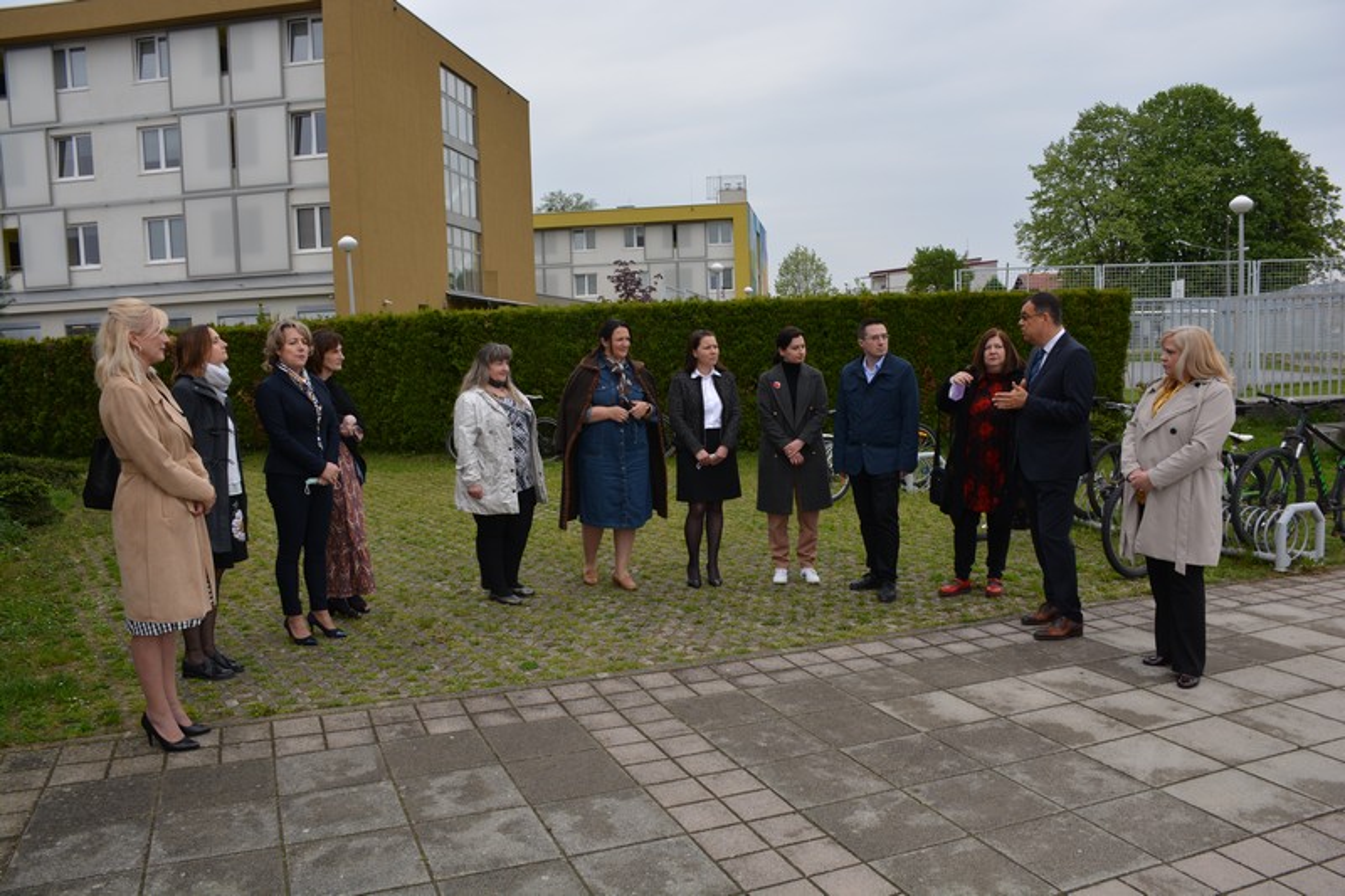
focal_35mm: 27
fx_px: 1008
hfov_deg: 67.4
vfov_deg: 47.9
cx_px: 672
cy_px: 448
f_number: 6.3
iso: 100
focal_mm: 18
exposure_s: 1/200
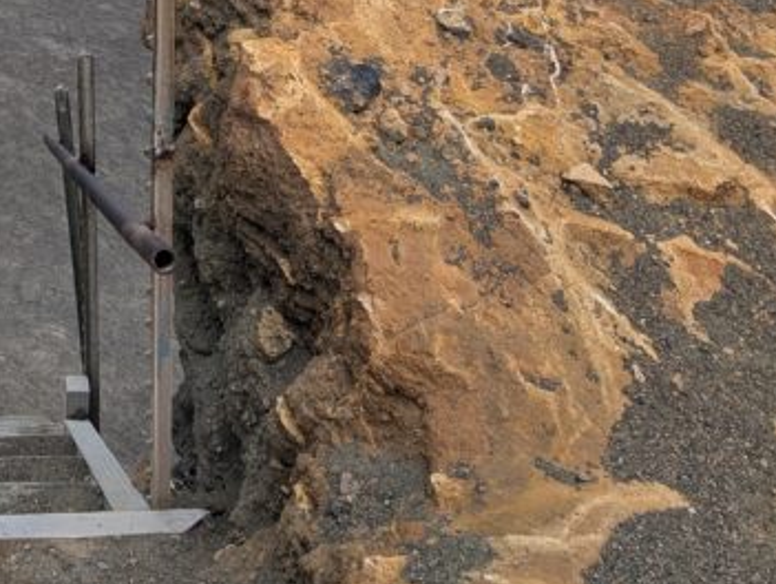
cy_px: -85
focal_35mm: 70
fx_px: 1571
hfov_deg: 26.3
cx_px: -2
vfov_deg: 20.0
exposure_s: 1/165
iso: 17
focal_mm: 6.9
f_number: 1.68
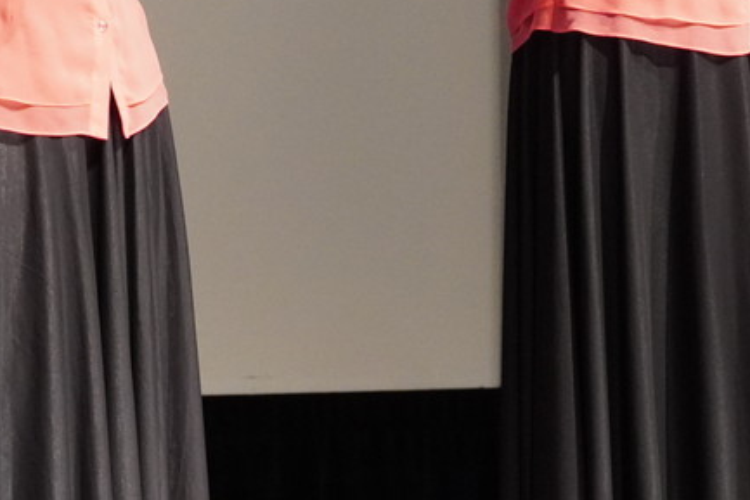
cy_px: -132
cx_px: 118
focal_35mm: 390
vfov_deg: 3.5
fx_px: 8127
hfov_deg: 5.3
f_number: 5.6
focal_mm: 88
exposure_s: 1/50
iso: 3200
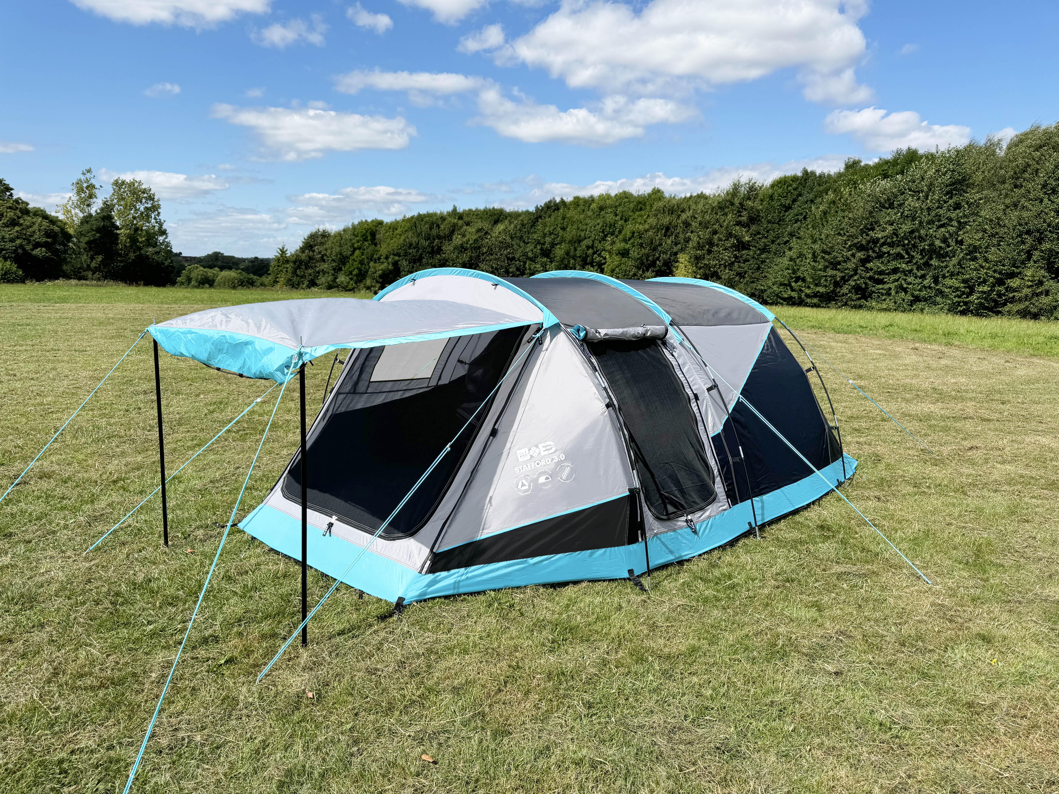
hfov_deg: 71.6
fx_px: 734
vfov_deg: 56.8
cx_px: 530
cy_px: 397
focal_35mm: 24
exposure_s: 1/5814
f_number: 1.78
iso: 80
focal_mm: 6.76
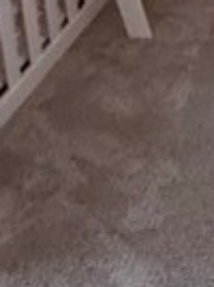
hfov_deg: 13.1
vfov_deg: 15.6
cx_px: 310
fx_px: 885
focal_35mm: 107
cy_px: -236
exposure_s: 1/60
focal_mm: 2.22
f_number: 2.2
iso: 500
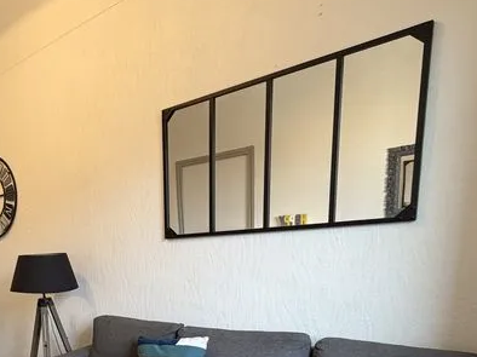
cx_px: 24
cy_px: 332
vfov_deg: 40.2
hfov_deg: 48.9
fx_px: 441
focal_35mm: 32
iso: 250
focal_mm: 2.22
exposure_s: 1/121
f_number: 2.2
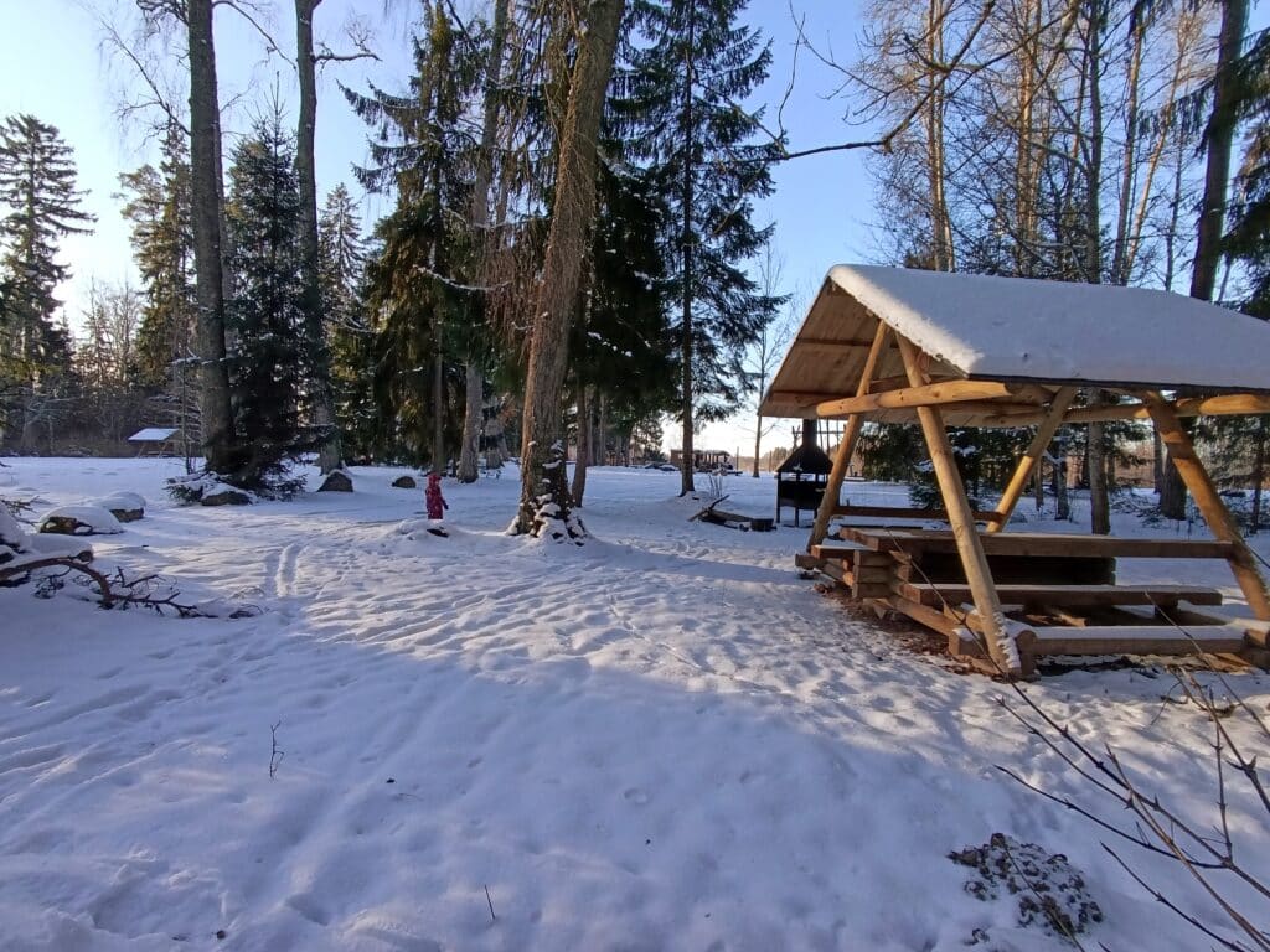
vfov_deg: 78.1
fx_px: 587
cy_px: 476
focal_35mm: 16
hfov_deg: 94.5
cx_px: 635
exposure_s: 1/183
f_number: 2.2
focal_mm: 1.65
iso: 50
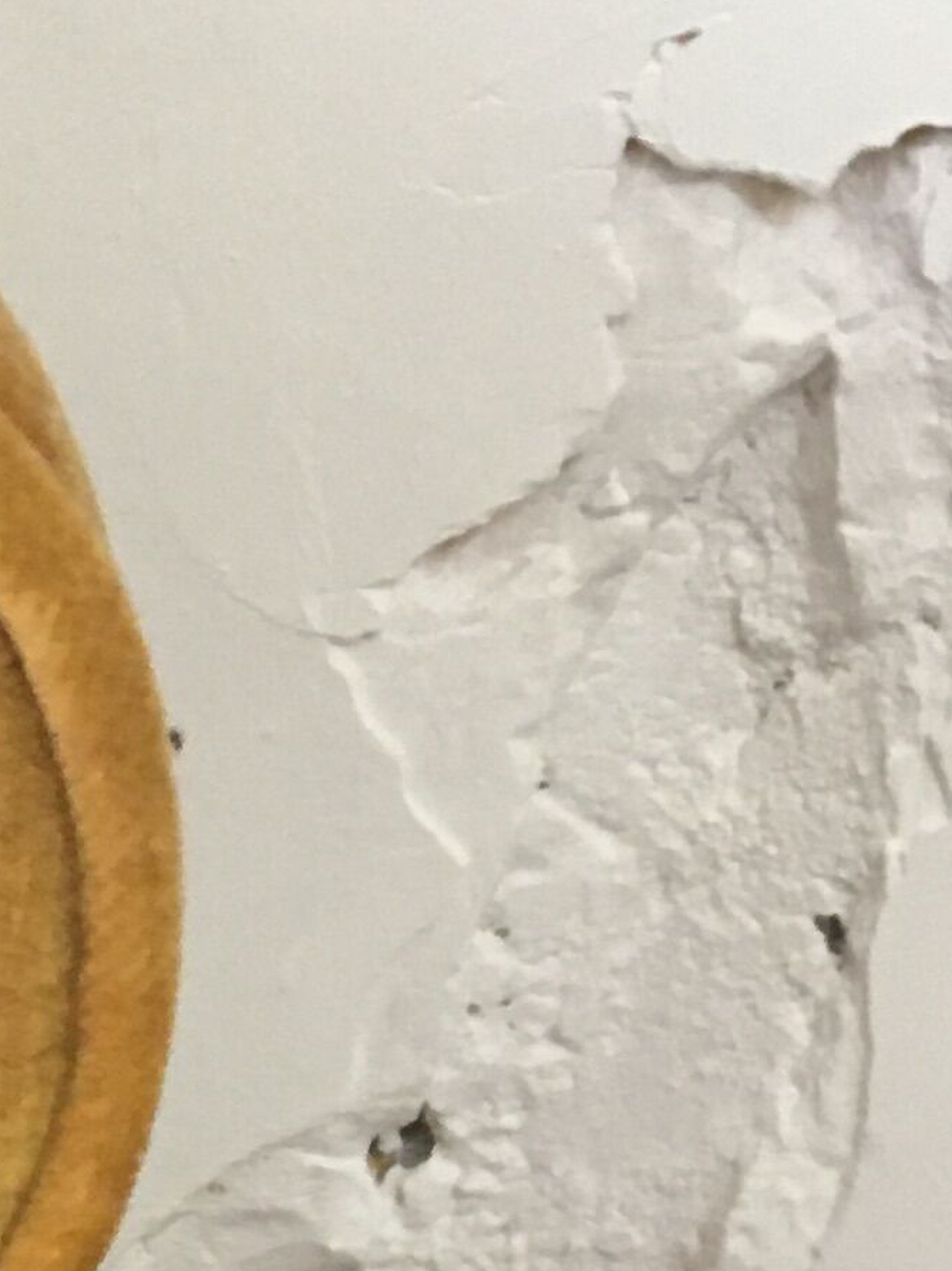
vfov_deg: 14.2
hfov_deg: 10.5
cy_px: 1870
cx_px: -895
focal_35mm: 131
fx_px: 4807
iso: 160
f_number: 2.2
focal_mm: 4.15
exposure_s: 1/33
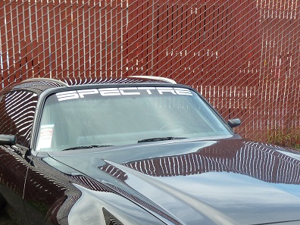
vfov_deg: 23.0
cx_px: 170
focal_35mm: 62
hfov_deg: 31.2
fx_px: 537
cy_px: 205
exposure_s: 1/60
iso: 80
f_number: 3.5
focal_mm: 5.3
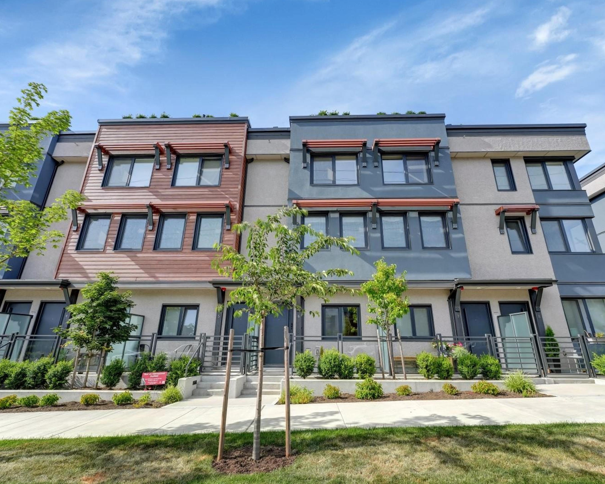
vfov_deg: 80.4
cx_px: 316
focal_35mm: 16
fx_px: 287
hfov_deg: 93.1
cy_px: 240
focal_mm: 14
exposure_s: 1/800
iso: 400
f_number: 8
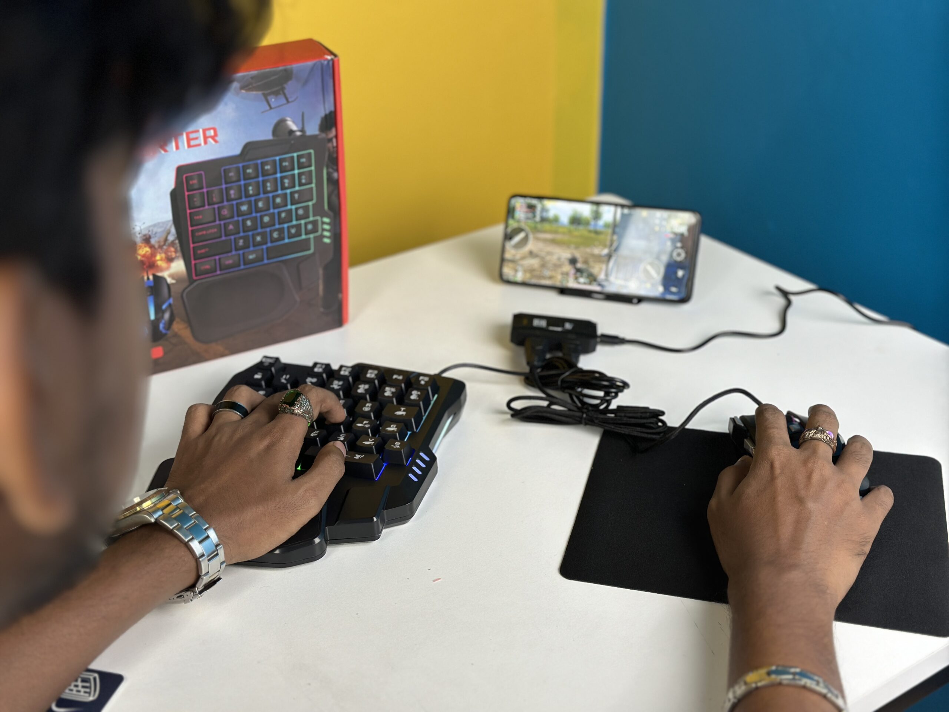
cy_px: 356
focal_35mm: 48
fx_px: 1316
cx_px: 474
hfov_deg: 39.7
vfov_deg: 30.3
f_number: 1.78
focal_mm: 6.86
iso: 125
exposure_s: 1/50
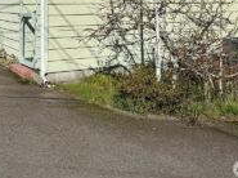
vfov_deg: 26.1
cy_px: -12
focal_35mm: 52
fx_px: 357
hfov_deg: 36.0
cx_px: 59
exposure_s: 1/10309
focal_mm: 6.76
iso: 80
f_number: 1.78
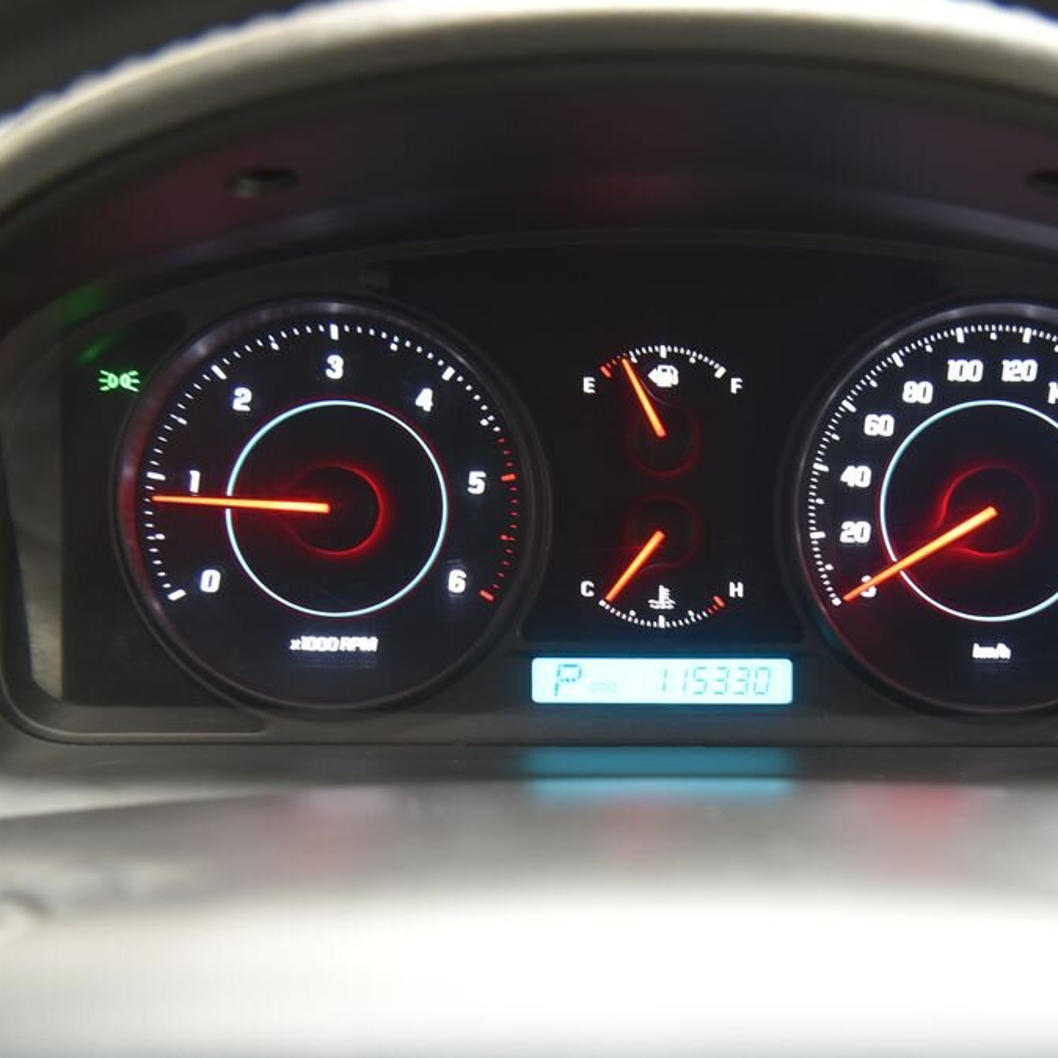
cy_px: 531
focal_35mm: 62
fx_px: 2144
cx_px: 667
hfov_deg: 27.6
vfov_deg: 27.7
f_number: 4
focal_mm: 48
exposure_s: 1/5
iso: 500
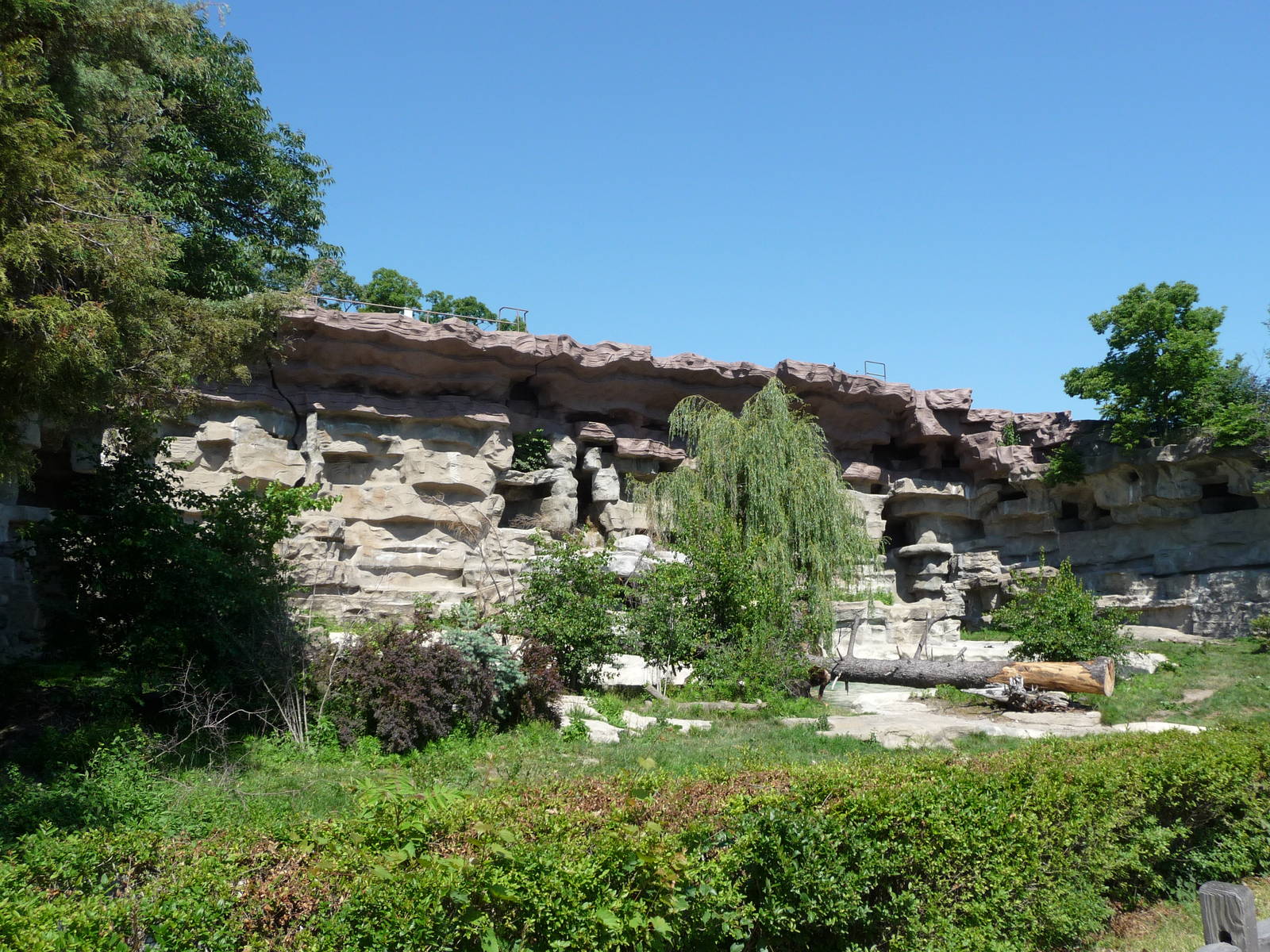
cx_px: 635
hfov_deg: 56.8
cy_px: 476
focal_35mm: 32
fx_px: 1174
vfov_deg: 44.2
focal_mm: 5.3
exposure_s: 1/640
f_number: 3.5
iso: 100
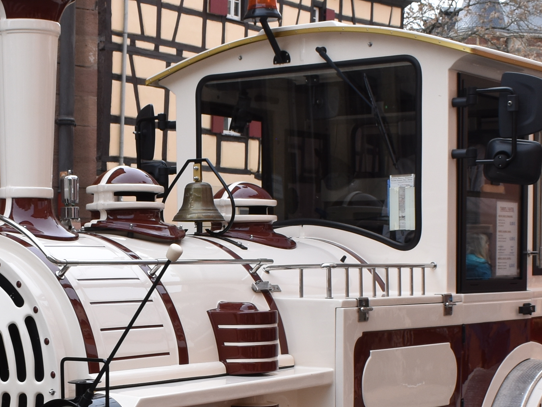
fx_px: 1362
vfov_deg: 16.6
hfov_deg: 22.3
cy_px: 409
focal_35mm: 87
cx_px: 128
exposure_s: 1/250
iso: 200
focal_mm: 18
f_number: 8
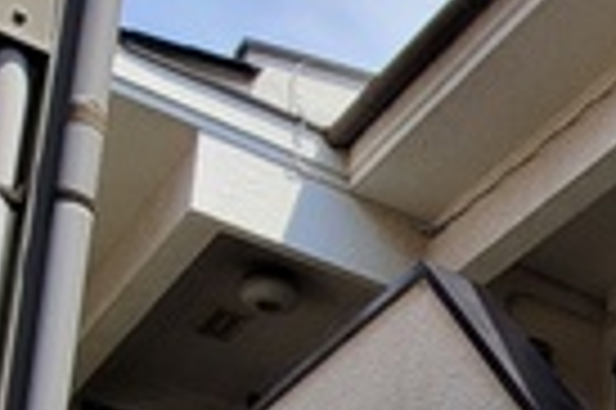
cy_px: 770
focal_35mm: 69
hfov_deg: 21.8
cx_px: 1032
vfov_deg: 16.1
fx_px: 1179
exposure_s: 1/1457
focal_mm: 2.2
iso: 64
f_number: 2.2
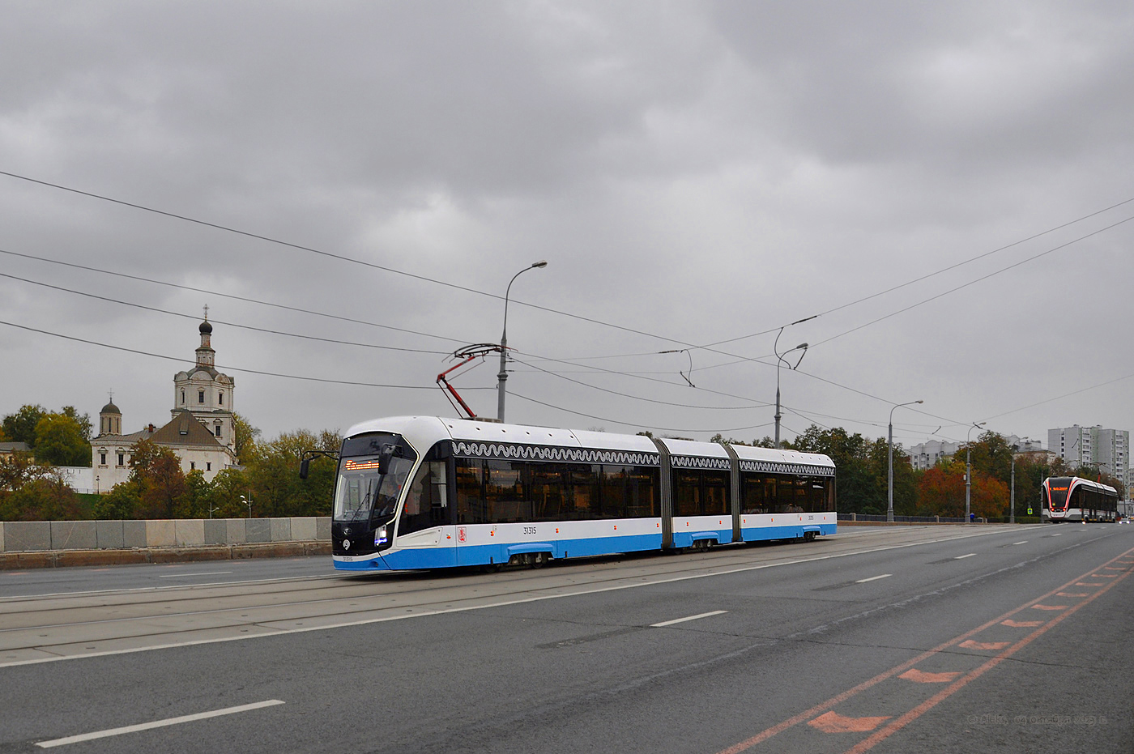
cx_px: 567
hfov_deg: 67.4
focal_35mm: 27
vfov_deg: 47.9
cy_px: 377
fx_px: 850
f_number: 5.6
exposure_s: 1/250
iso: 400
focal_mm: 18
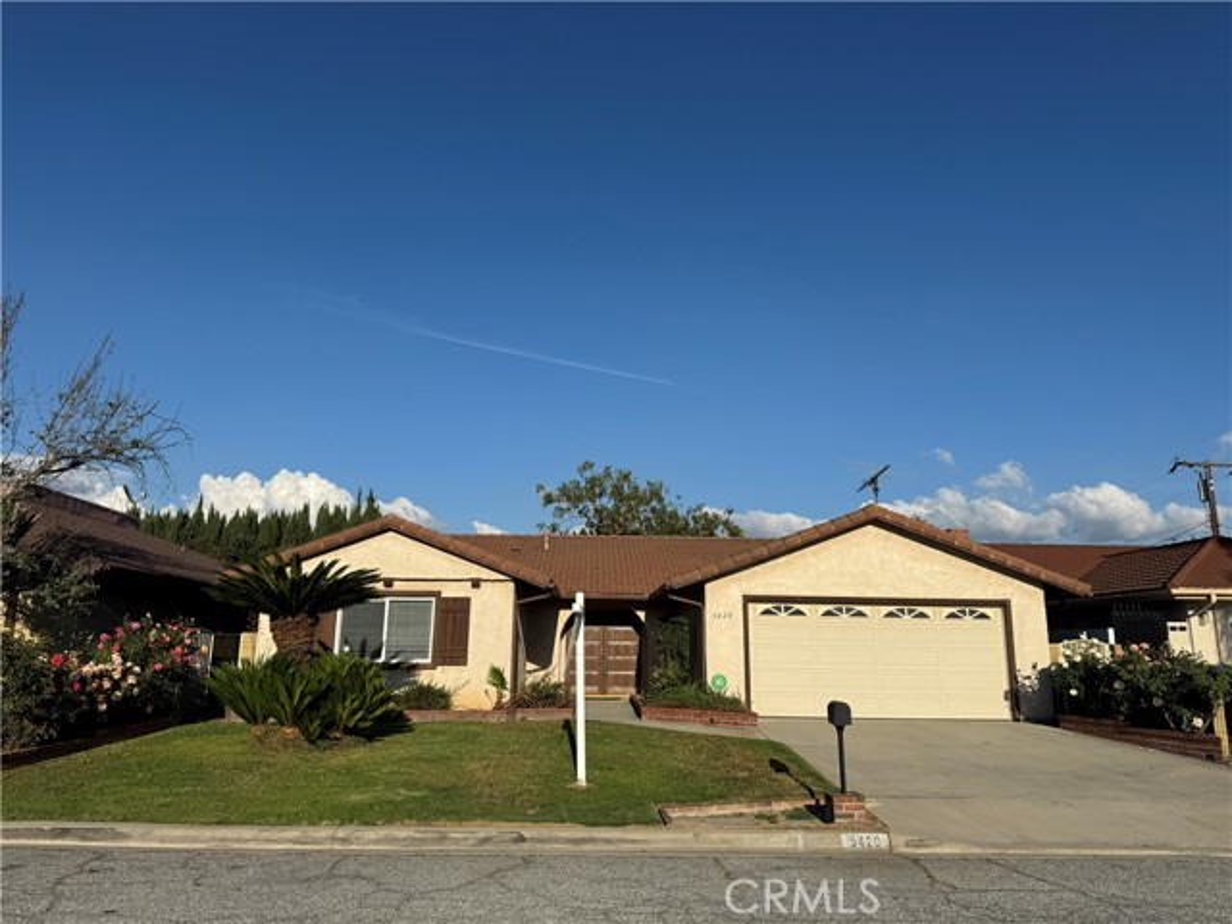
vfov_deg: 56.8
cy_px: 462
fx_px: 854
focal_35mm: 24
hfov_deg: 71.6
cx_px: 616
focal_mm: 6.76
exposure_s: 1/7092
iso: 80
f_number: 1.78
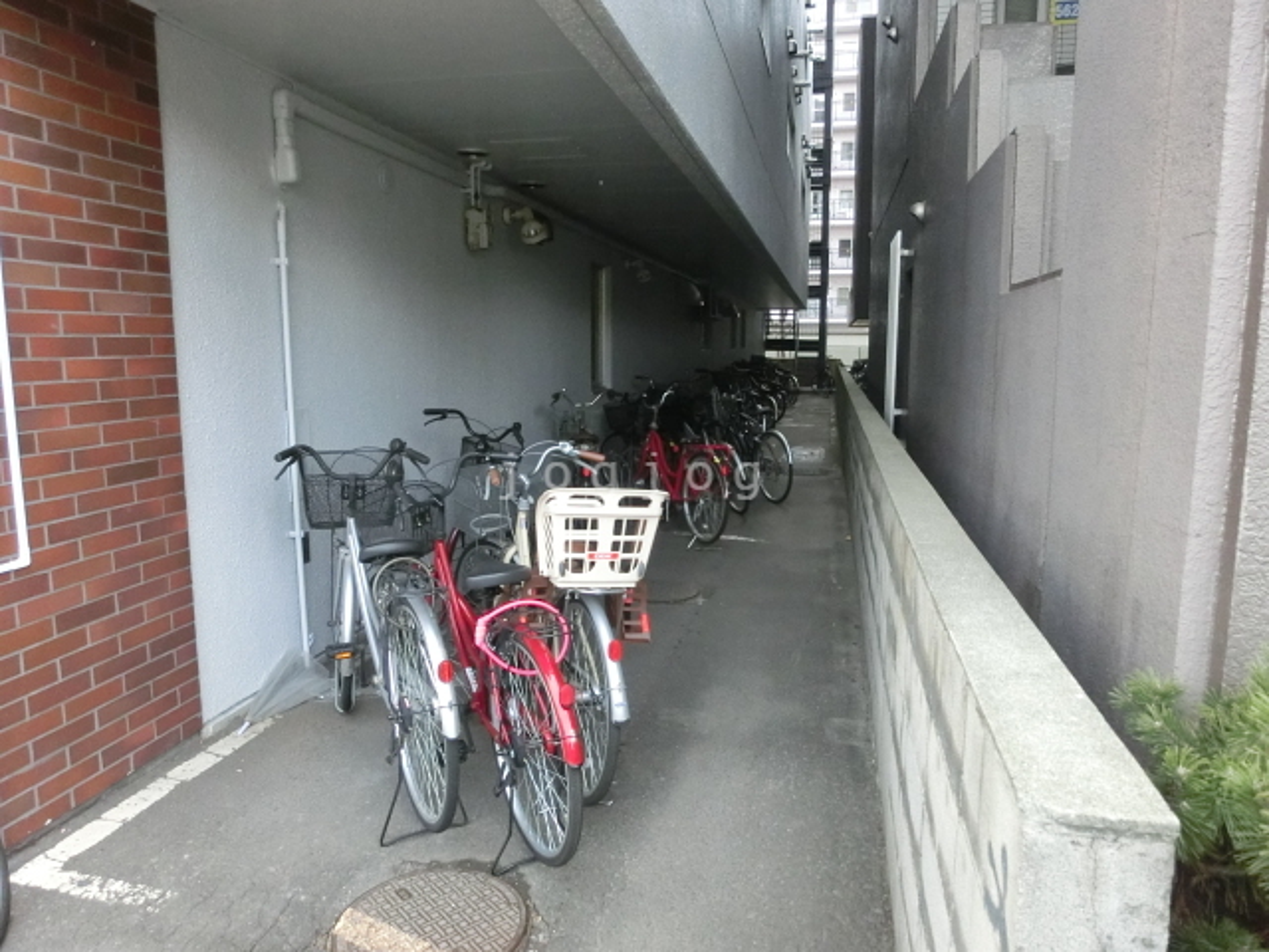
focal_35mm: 24
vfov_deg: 56.8
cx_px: 634
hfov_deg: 71.6
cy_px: 476
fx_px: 880
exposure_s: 1/250
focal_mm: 4.24
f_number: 3
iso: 800
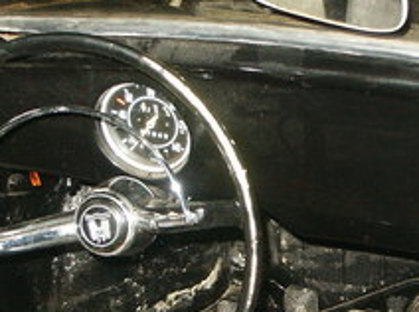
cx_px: 350
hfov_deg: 21.3
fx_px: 1099
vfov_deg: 16.2
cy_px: 166
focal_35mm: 91
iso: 200
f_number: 3
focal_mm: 7.19
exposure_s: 1/45
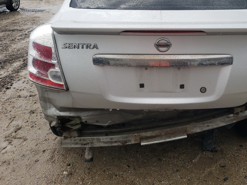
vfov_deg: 39.1
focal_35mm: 36
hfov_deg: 50.5
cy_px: 59
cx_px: 164
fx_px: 257
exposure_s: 1/1667
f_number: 1.5
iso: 50
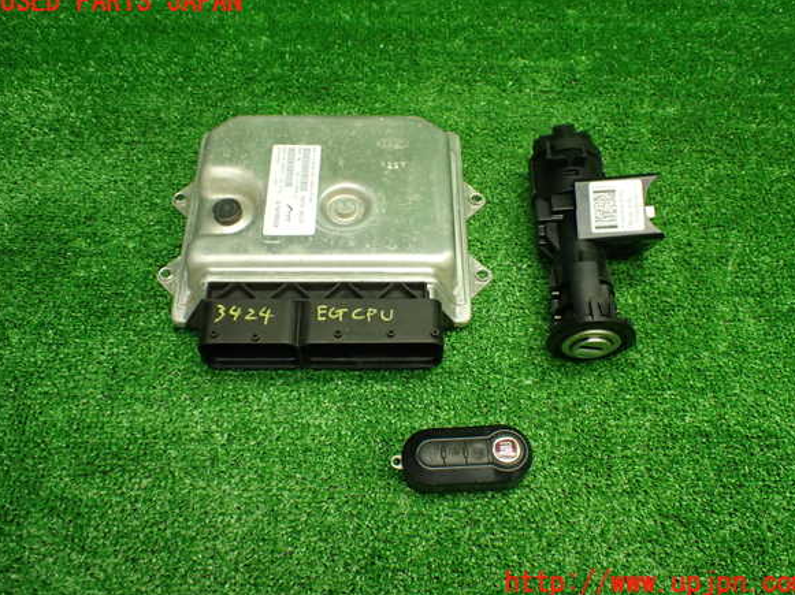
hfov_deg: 58.4
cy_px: 293
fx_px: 712
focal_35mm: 31
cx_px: 404
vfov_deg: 45.4
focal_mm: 5.4
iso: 500
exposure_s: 1/125
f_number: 2.3
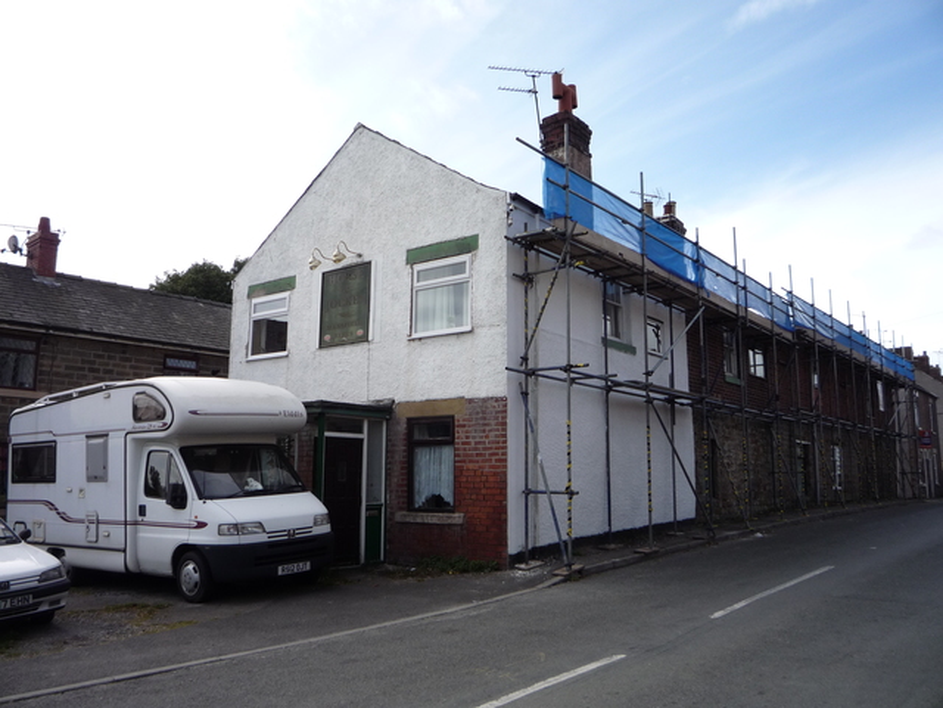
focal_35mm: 30
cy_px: 354
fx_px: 817
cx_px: 472
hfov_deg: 60.0
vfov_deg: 46.8
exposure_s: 1/400
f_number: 5
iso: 100
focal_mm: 5.2
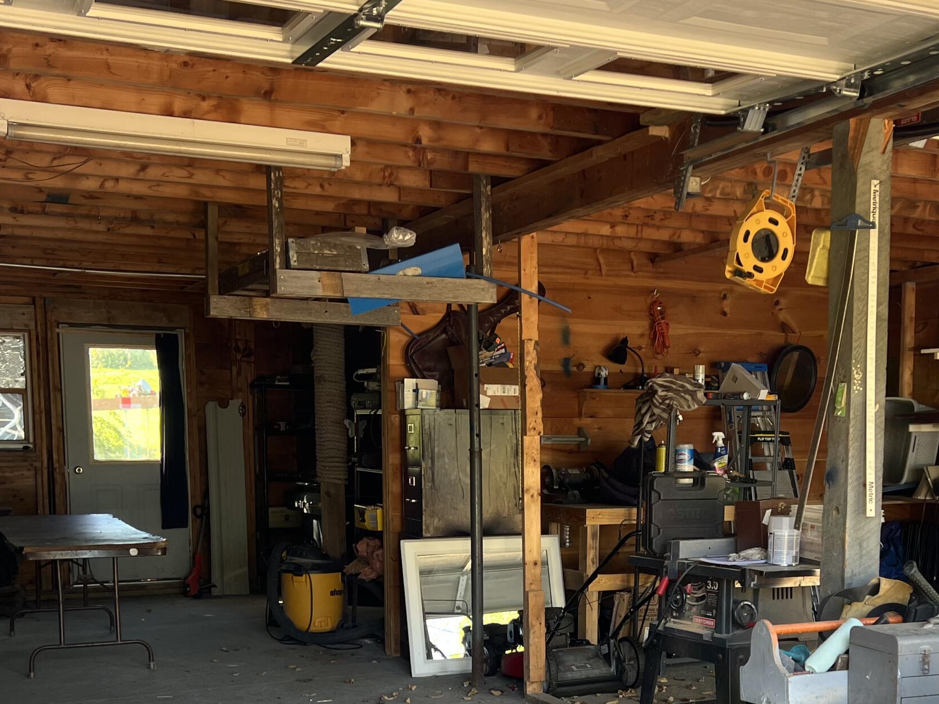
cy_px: 565
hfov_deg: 40.3
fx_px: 1275
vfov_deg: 30.1
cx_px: 553
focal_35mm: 47
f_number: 1.5
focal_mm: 5.7
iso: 40
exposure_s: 1/121
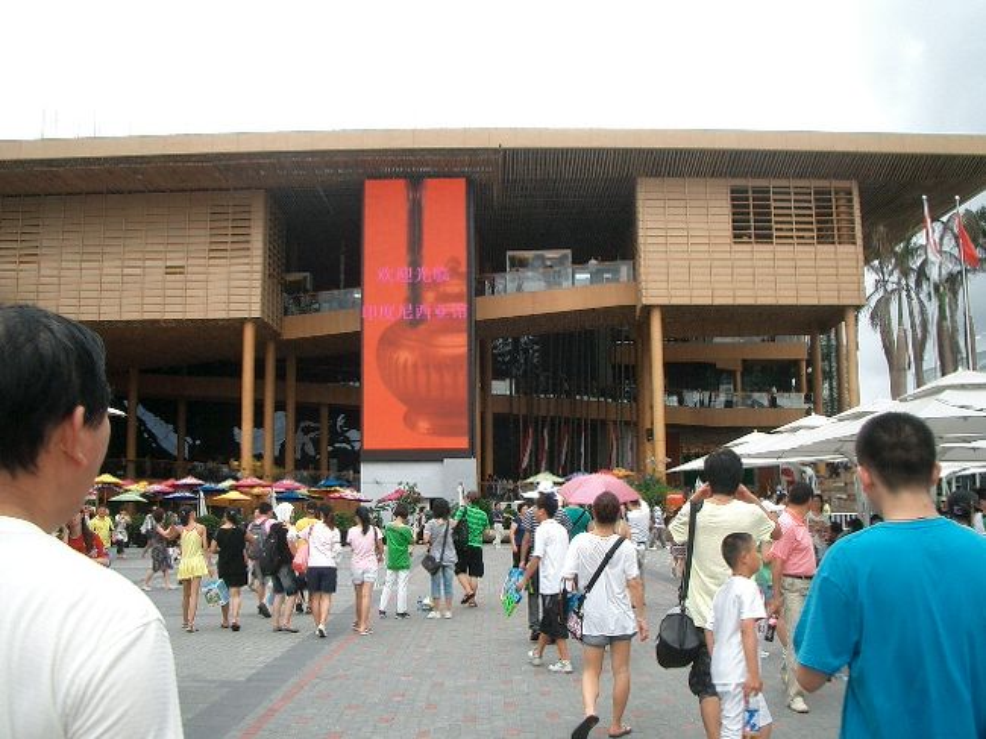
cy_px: 370
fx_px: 997
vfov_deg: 40.7
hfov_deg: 52.6
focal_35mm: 35
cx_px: 493
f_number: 4.3
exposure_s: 1/200
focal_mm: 5.8
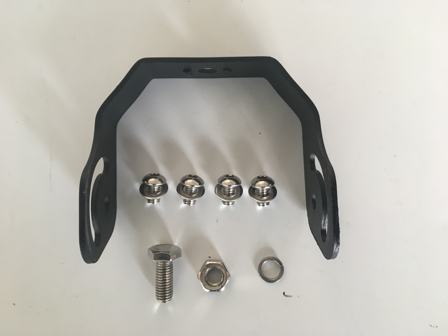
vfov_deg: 48.2
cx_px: 224
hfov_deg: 61.7
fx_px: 375
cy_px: 168
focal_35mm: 29
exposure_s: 1/33
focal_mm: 4.15
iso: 64
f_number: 2.2
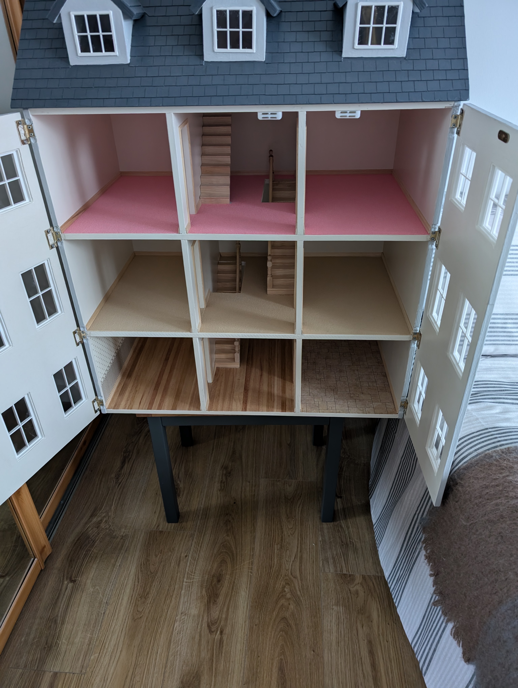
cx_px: 259
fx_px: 478
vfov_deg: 71.5
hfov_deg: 56.9
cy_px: 344
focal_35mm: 24
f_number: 1.68
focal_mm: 6.9
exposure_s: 1/24.1
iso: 418
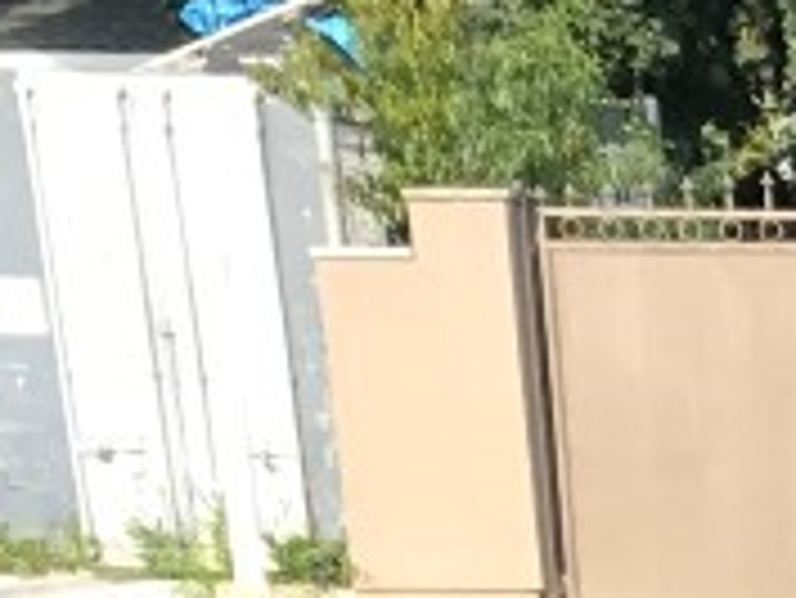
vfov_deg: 8.1
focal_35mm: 162
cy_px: 1691
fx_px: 3728
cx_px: 1808
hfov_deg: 10.7
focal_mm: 3.99
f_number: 1.8
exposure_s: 1/339
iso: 20
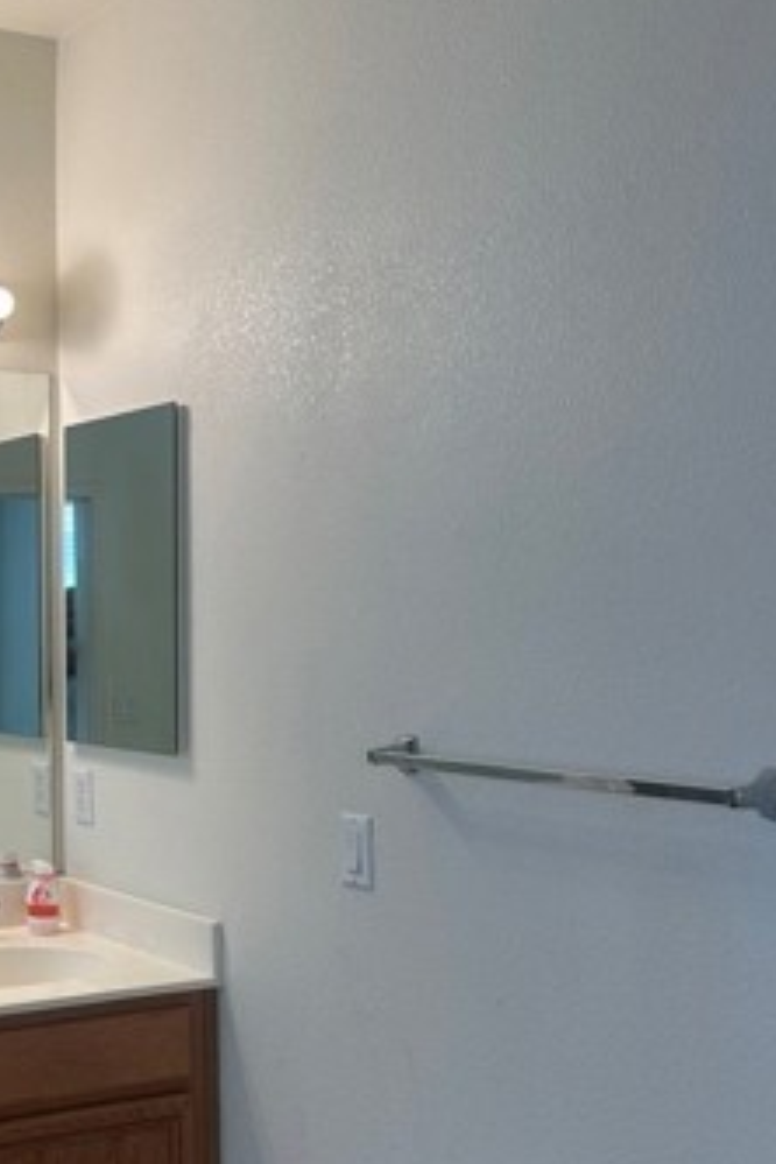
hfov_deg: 26.3
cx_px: -35
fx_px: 1552
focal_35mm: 48
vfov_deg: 41.1
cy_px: 647
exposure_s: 1/120
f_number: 1.78
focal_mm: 6.86
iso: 64
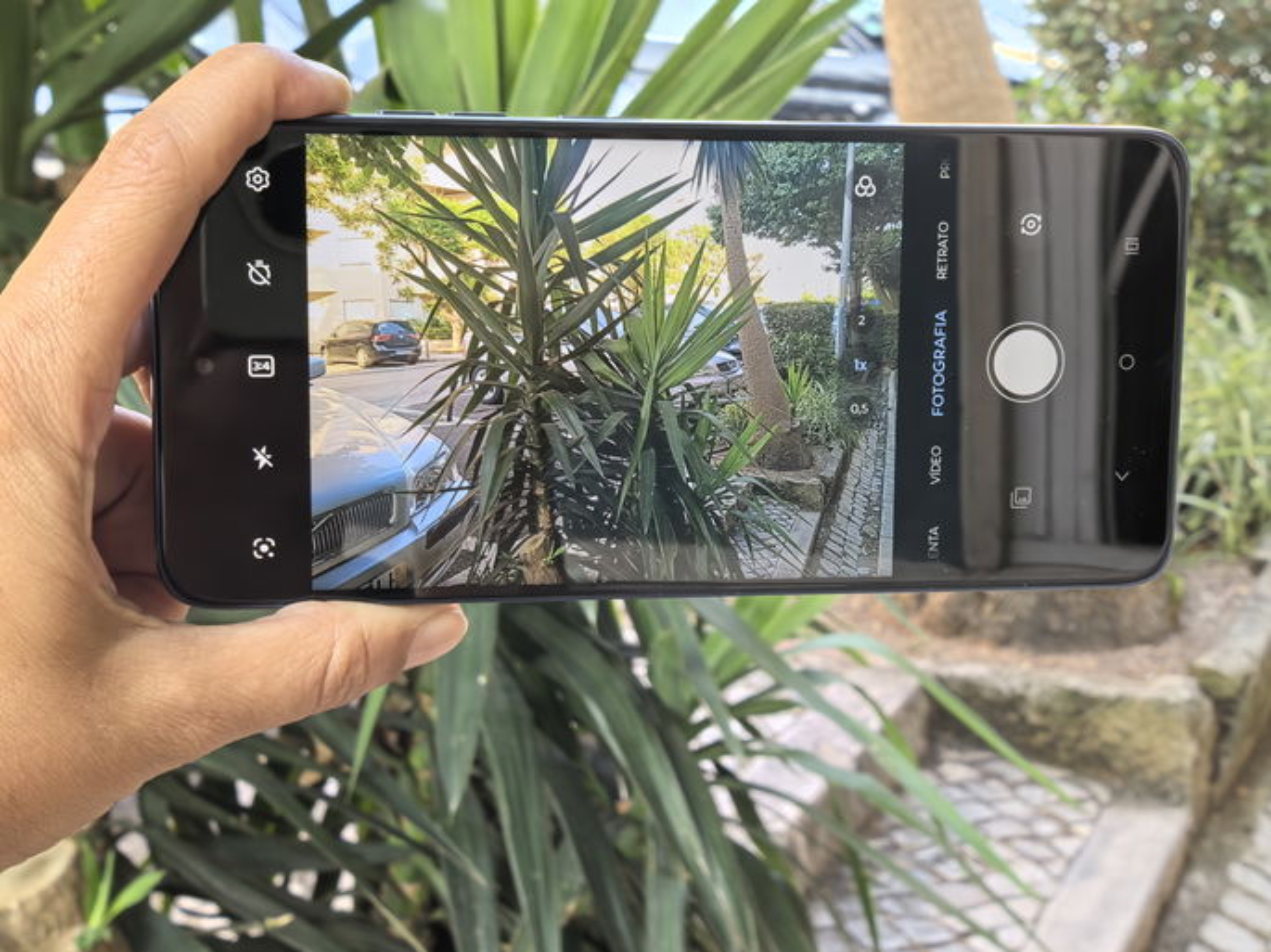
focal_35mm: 54
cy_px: 476
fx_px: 1982
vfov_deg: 27.0
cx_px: 636
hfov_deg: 35.6
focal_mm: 8.5
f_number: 4
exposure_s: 1/100
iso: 250
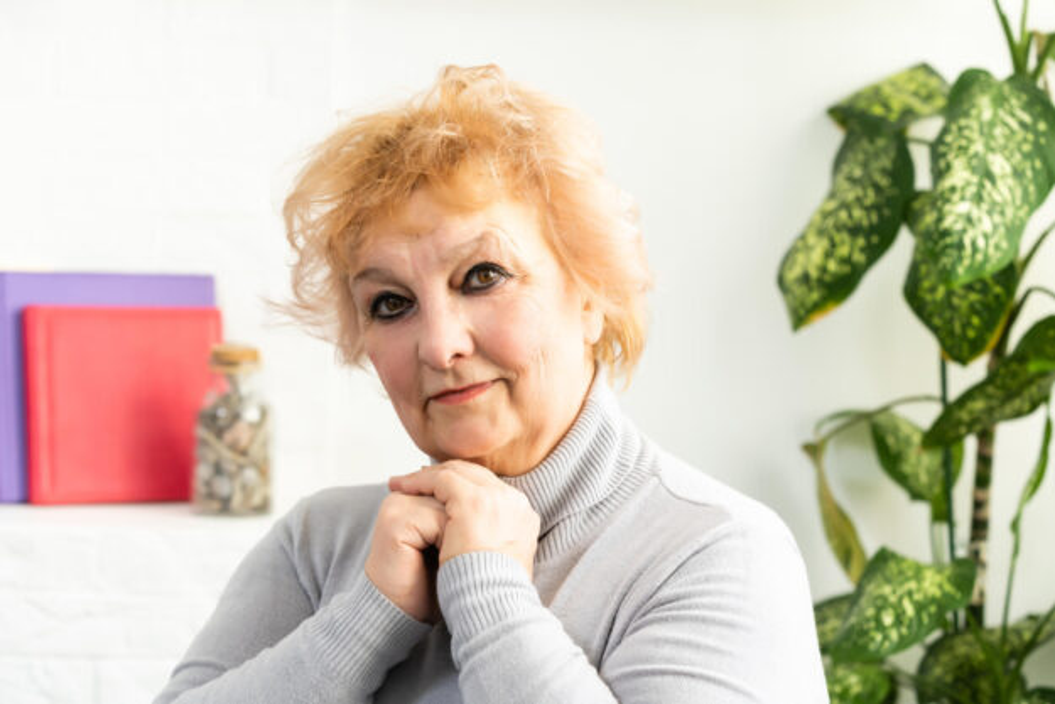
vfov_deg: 19.5
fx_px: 2052
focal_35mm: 70
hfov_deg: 28.8
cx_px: 528
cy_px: 352
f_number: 5
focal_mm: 70
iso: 200
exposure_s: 1/60
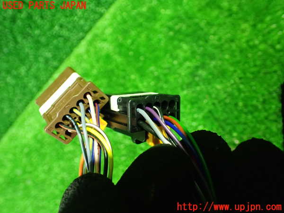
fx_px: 246
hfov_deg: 60.0
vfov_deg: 46.8
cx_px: 142
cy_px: 106
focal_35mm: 30
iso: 1250
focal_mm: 5.4
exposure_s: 1/30
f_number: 2.3
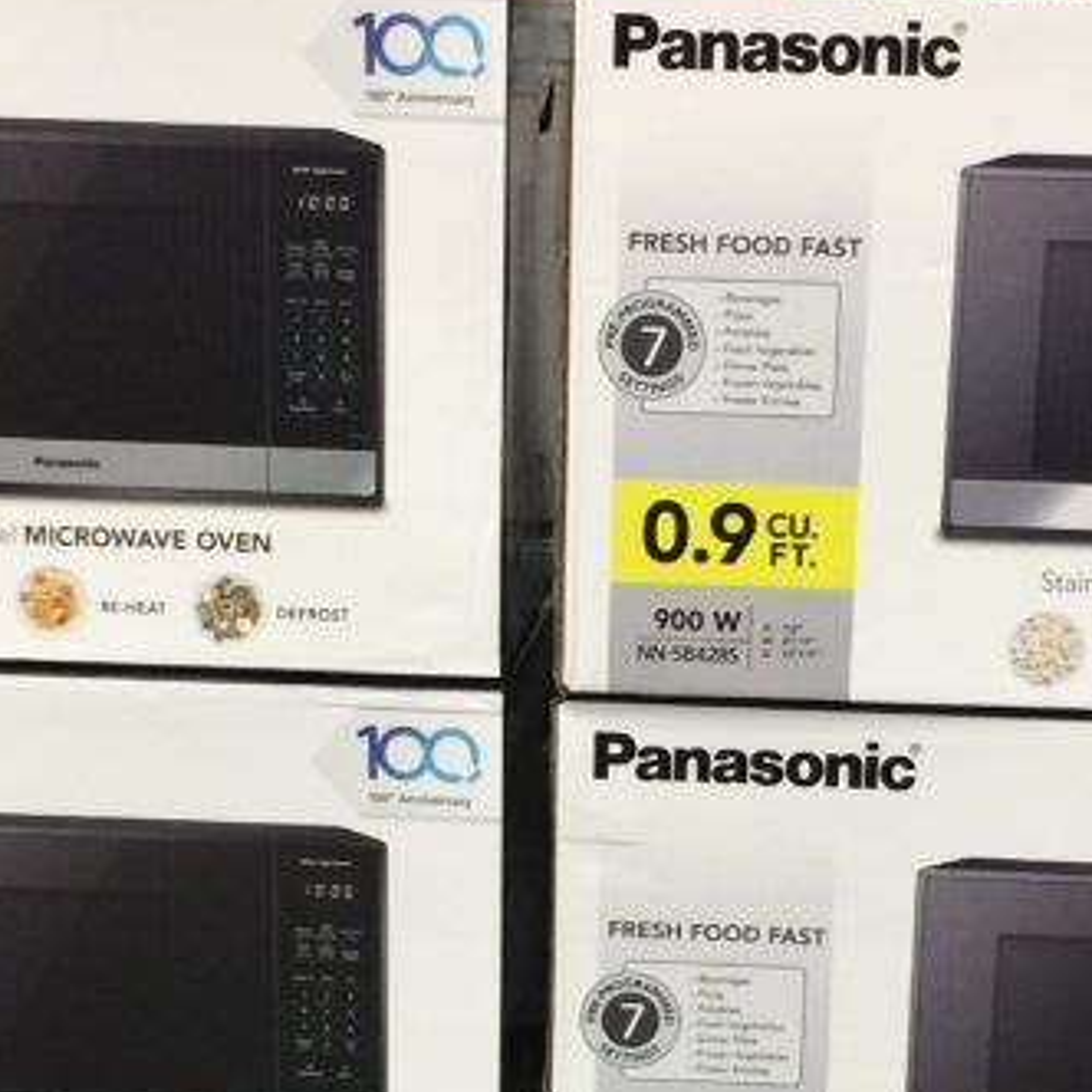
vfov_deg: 21.8
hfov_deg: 21.9
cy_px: 799
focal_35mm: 79
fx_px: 2820
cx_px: 648
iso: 80
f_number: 2.2
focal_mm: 4.15
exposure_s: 1/33
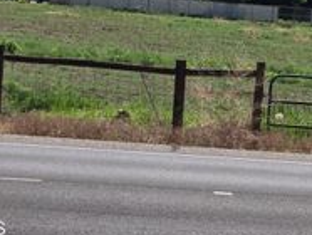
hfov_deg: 10.7
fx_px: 1670
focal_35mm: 185
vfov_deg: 8.0
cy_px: -58
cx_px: 176
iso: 50
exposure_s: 1/3423
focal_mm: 7.9
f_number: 2.4
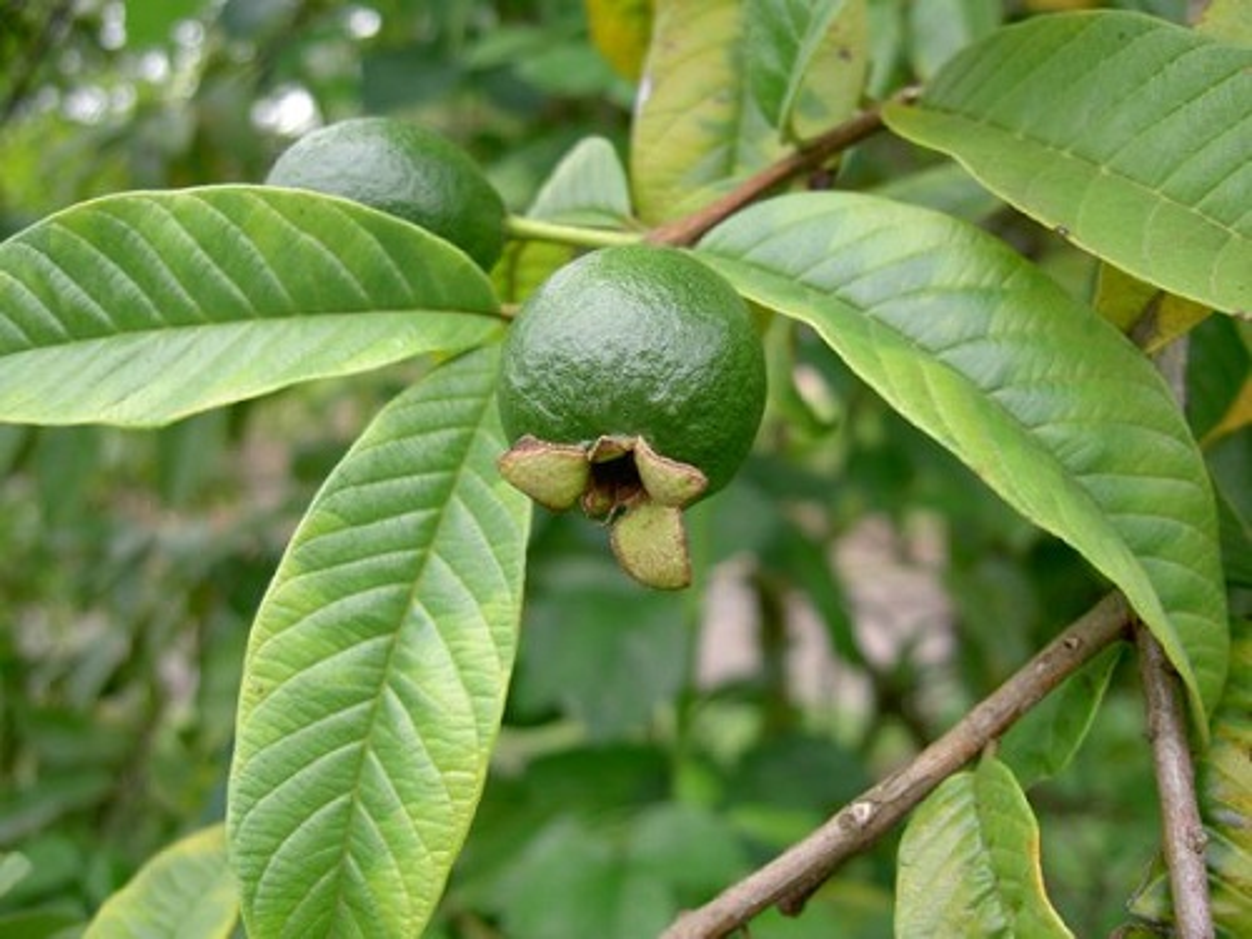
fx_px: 1411
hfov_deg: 47.9
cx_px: 626
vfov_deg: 36.8
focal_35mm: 39
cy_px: 470
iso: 100
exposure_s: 1/125
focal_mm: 8
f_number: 2.8
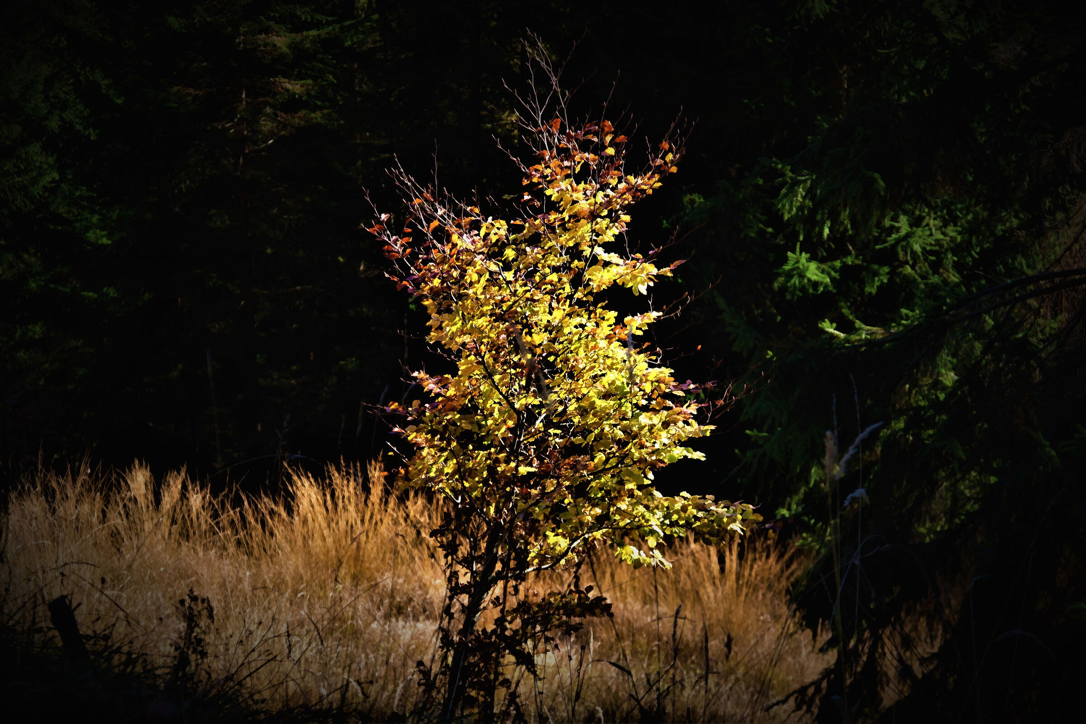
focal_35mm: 102
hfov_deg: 20.0
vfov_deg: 13.4
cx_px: 543
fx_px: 3077
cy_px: 362
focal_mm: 68
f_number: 5.6
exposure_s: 1/40
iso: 100
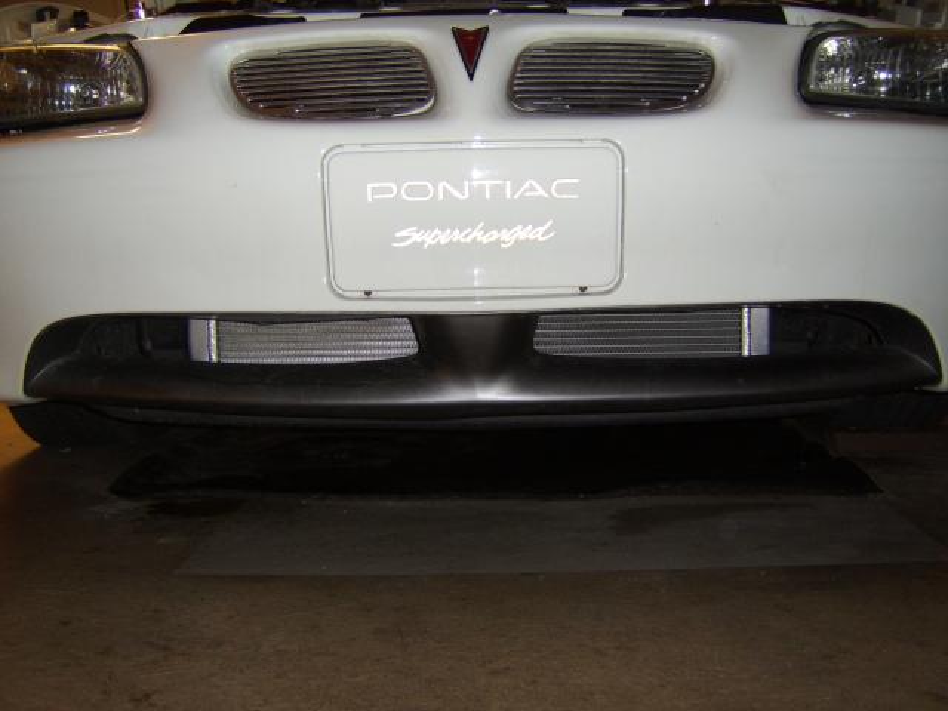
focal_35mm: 31
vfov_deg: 45.4
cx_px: 474
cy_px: 356
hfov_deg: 58.4
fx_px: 849
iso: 141
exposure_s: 1/30
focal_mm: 8.13
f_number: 2.7
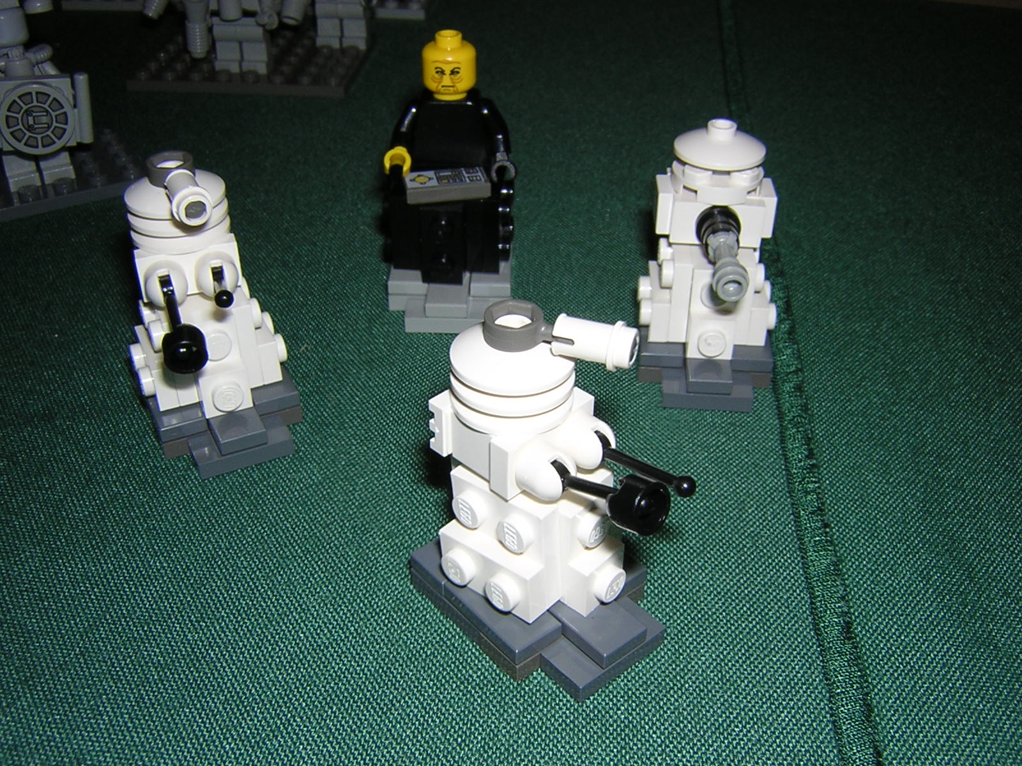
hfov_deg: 51.4
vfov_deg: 39.7
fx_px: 1063
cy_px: 383
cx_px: 511
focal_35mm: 36
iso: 100
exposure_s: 1/60.1
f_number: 5.2
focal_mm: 4.7
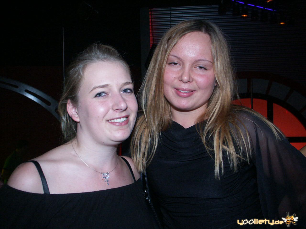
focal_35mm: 36
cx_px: 153
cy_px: 114
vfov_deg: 39.7
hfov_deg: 51.4
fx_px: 318
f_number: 2.8
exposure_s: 1/45
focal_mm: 9.45
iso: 200
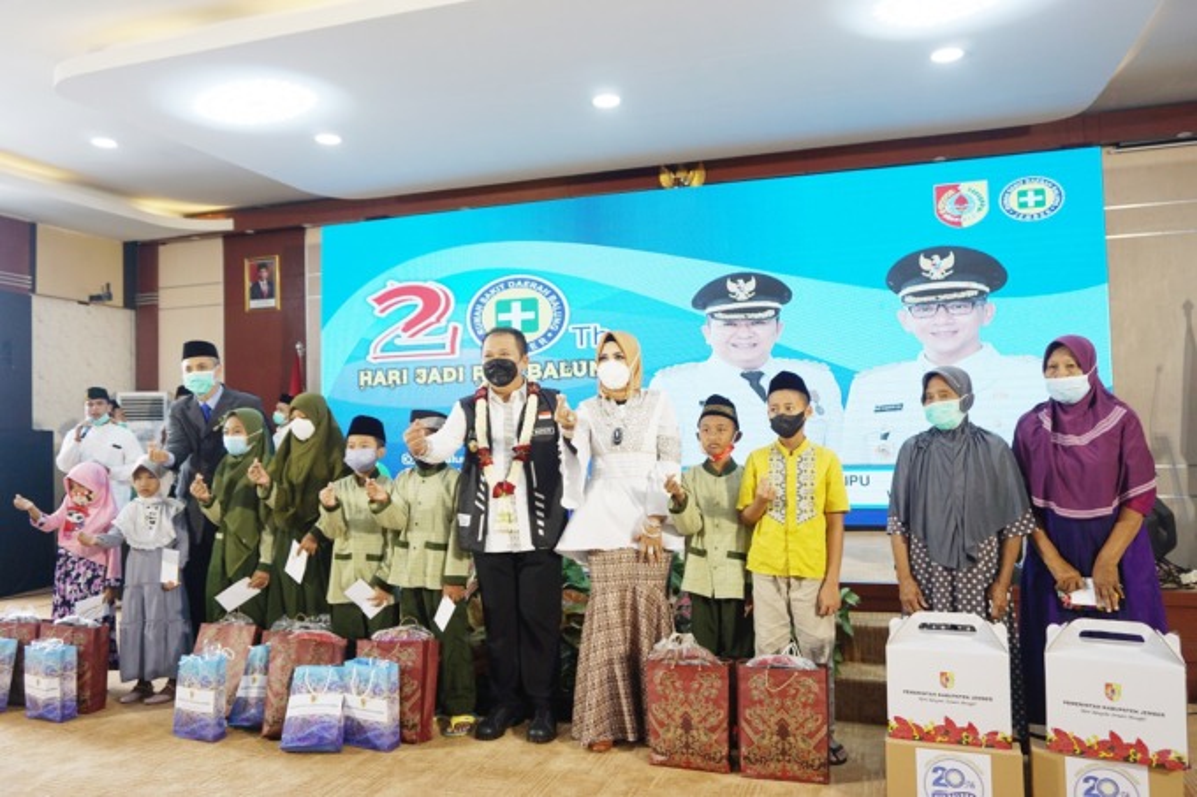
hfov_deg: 67.4
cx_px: 598
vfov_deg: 47.9
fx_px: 897
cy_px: 398
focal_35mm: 27
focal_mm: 18
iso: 160
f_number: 4
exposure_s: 1/60
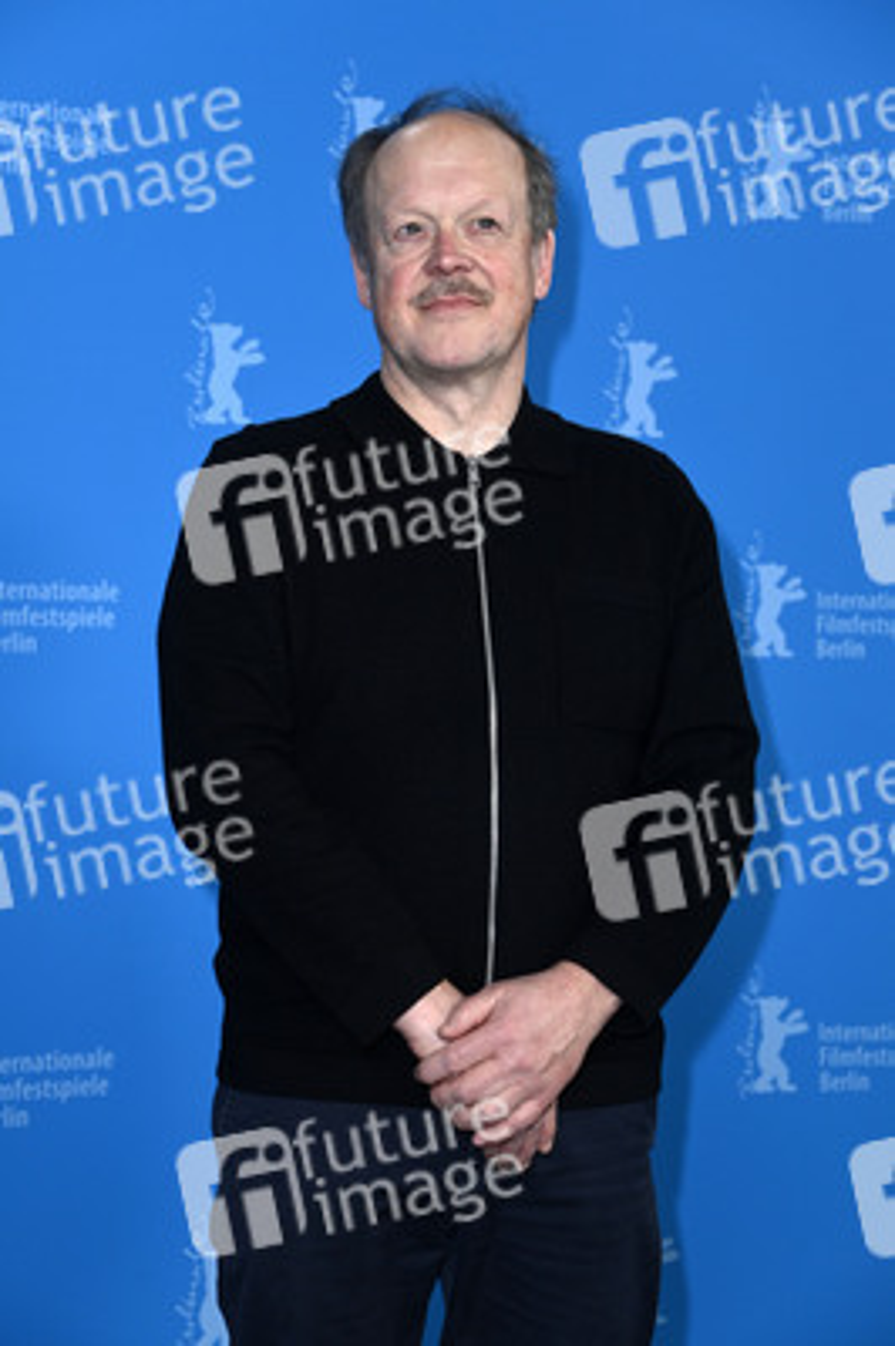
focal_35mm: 92
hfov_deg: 14.8
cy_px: 673
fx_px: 3437
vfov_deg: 22.2
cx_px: 448
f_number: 5.6
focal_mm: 92
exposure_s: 1/250
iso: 1000
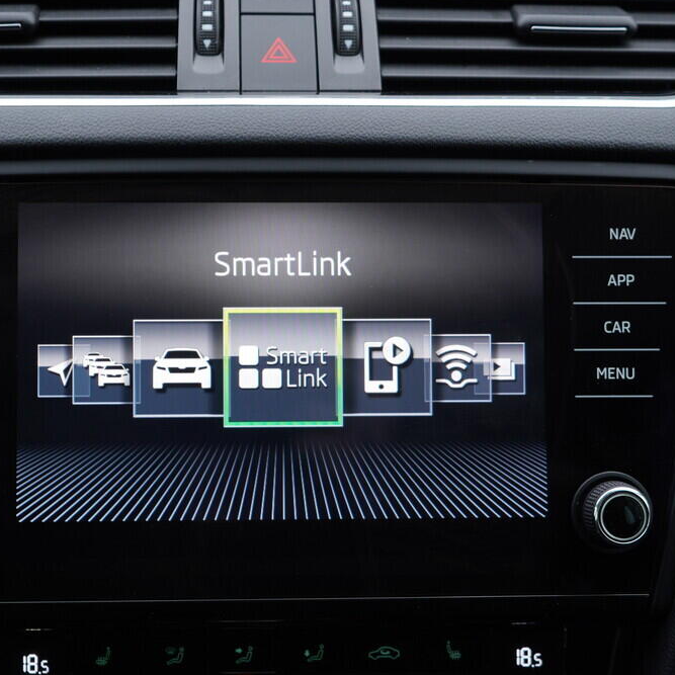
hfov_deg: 35.9
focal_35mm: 47
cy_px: 342
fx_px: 1037
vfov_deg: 36.1
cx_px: 267
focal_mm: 24
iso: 125
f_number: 3.2
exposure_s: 1/50
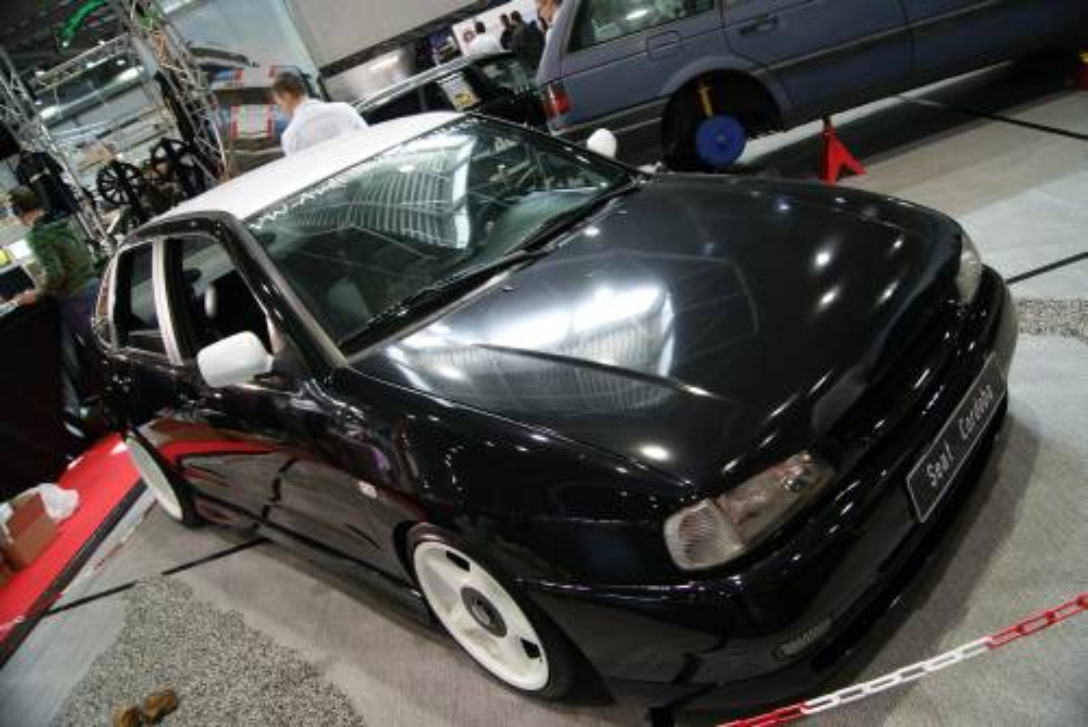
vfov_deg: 48.0
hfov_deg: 67.4
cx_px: 544
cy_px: 364
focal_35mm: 27
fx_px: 816
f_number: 3.5
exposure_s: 1/30
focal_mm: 18
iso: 250
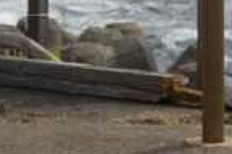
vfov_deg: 4.1
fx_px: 2114
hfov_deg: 6.3
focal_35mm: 328
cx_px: 255
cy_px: -225
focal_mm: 62
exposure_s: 1/4000
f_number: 8
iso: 720
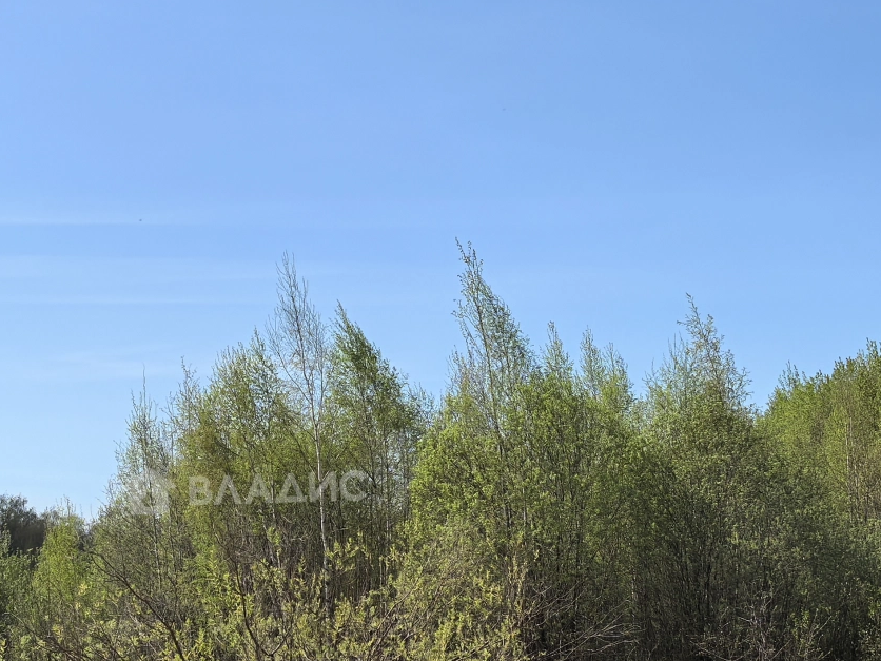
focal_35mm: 81
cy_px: 487
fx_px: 2062
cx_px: 246
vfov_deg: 18.1
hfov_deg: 23.9
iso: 50
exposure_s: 1/1748
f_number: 2
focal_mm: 6.98
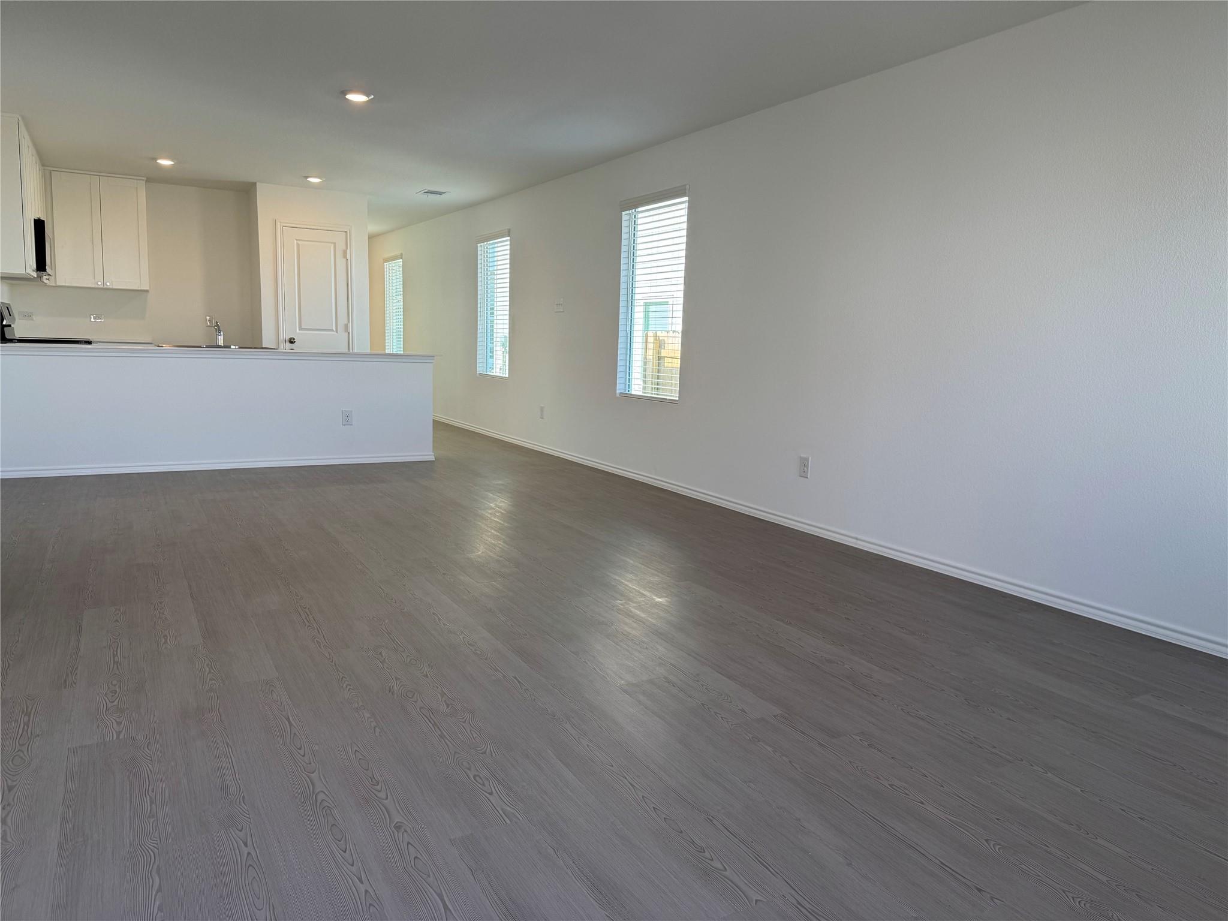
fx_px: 851
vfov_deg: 56.8
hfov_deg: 71.6
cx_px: 614
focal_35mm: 24
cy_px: 460
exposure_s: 1/196
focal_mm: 6.76
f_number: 1.78
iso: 80
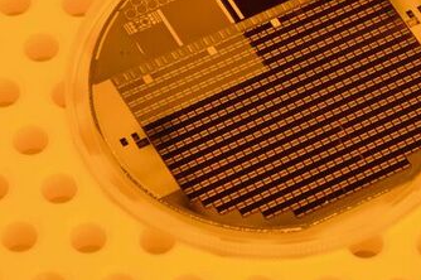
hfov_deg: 6.4
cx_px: 301
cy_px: 64
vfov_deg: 4.2
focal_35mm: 323
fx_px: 3774
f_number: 5.6
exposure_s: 1/125
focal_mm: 90
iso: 500
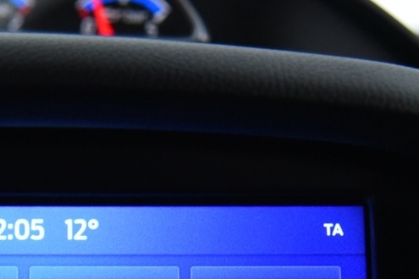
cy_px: 440
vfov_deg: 8.5
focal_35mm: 157
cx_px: 21
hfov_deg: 12.9
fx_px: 1827
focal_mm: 48
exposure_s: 1/80
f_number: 4
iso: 4000
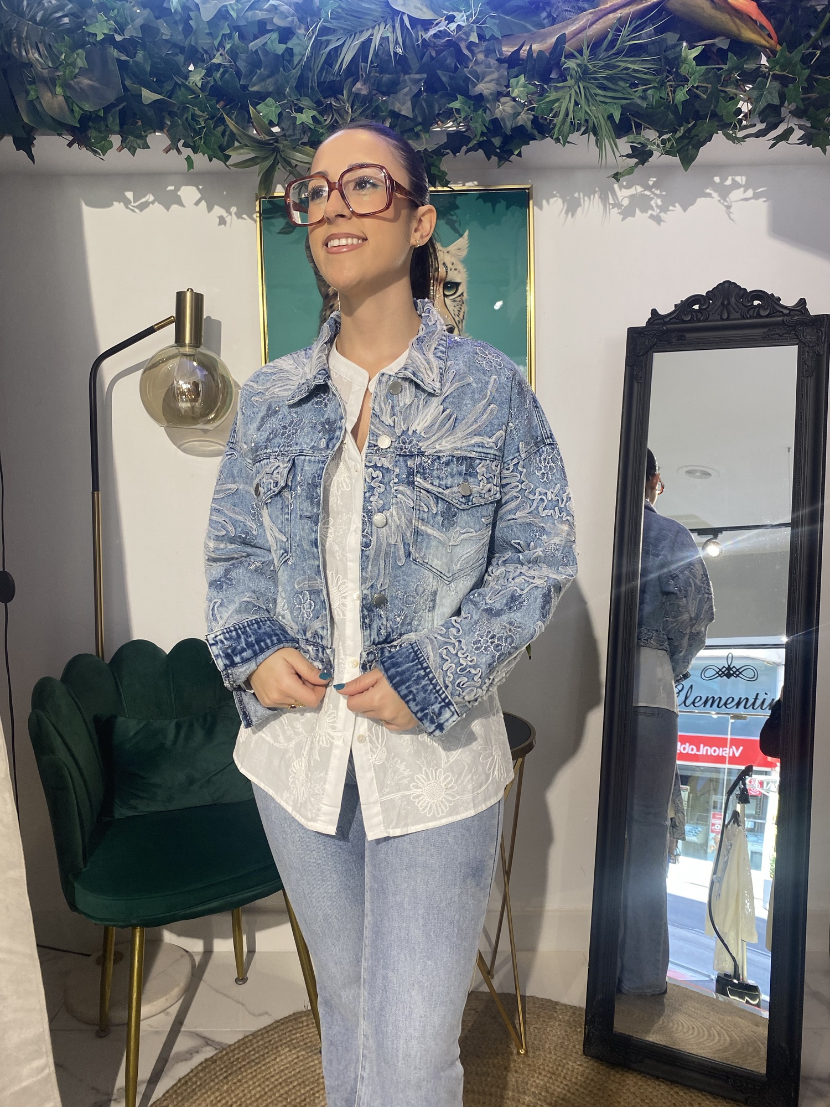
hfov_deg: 53.1
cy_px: 554
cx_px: 415
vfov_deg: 67.3
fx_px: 831
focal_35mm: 26
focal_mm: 4.25
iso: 80
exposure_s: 1/100
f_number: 1.8
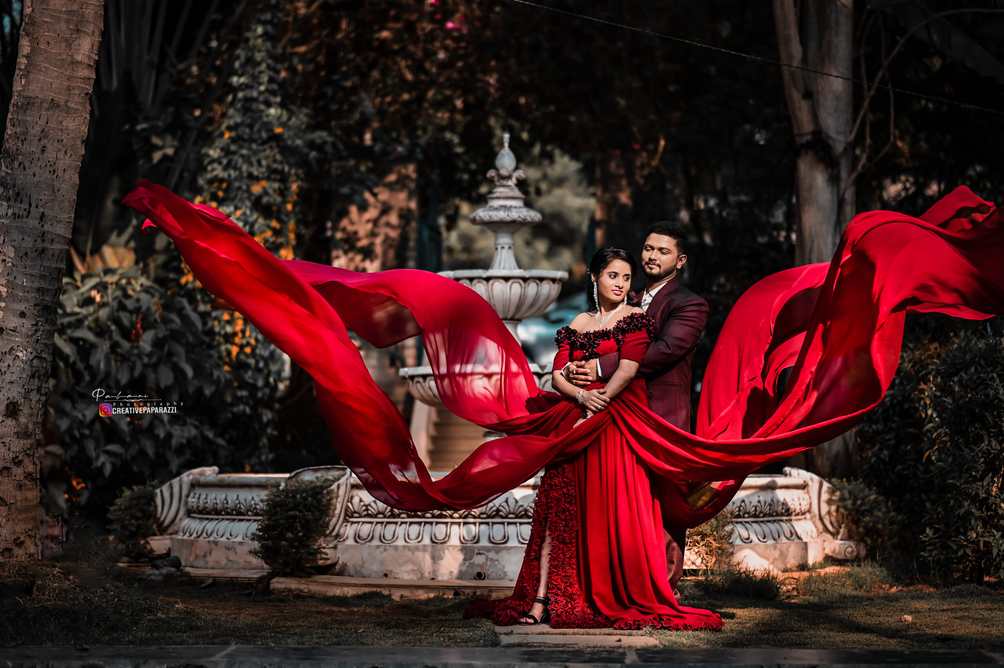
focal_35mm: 85
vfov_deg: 16.0
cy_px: 334
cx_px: 502
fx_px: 2369
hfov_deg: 23.9
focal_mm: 85
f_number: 1.8
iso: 100
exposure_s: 1/1250
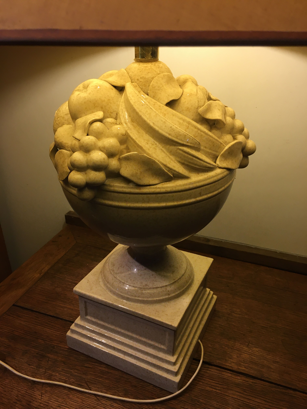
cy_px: 204
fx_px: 343
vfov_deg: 61.7
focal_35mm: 29
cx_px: 154
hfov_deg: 48.2
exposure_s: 1/33
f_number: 2.2
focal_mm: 4.15
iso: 50
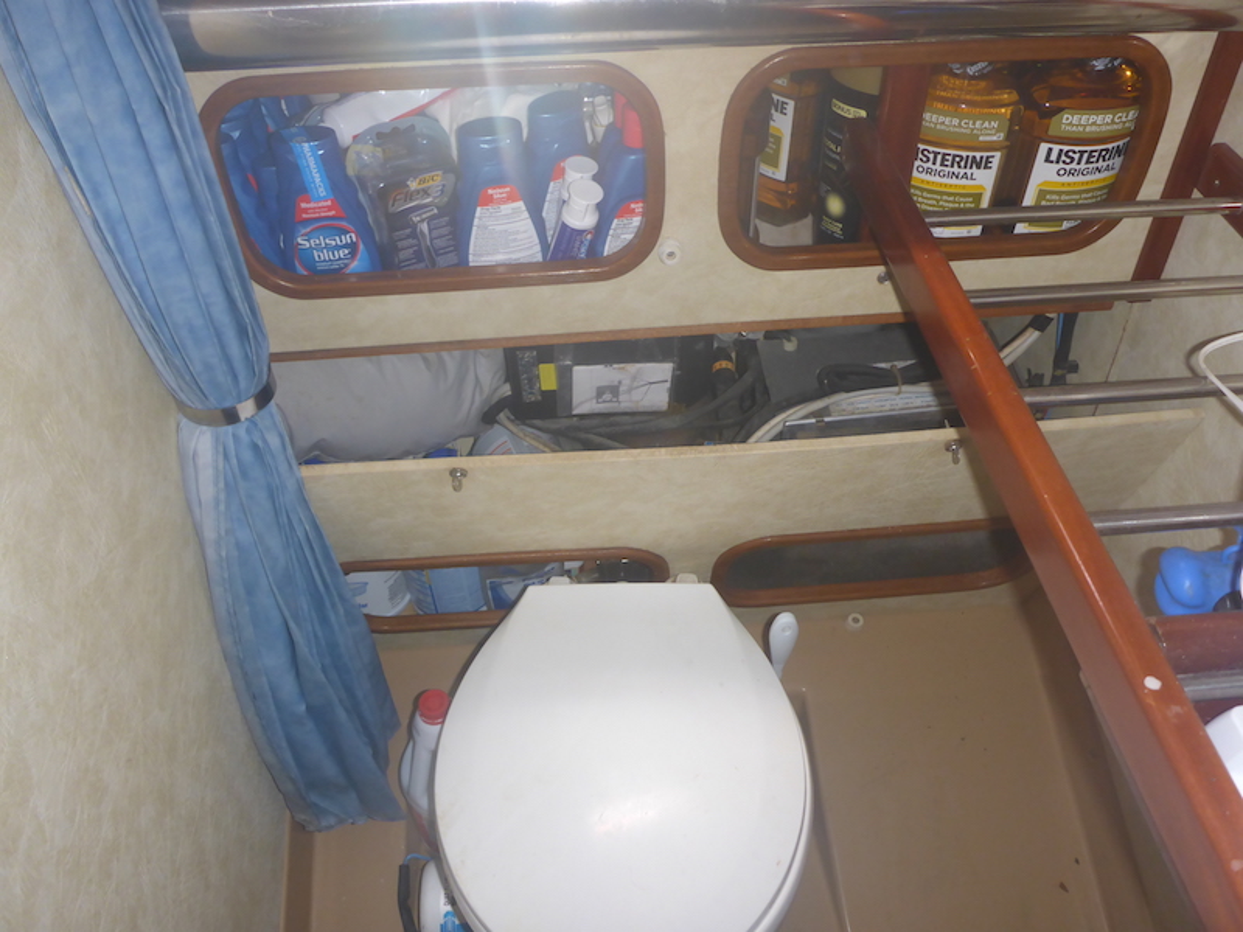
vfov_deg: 49.7
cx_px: 622
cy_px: 466
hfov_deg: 63.4
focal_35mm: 28
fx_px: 1005
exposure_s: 1/60
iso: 200
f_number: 3.3
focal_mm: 4.9
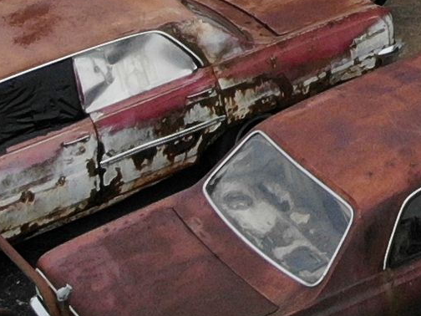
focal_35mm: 192
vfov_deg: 7.2
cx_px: 758
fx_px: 2335
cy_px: -512
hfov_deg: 9.8
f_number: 2.8
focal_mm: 4.5
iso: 100
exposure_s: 1/156
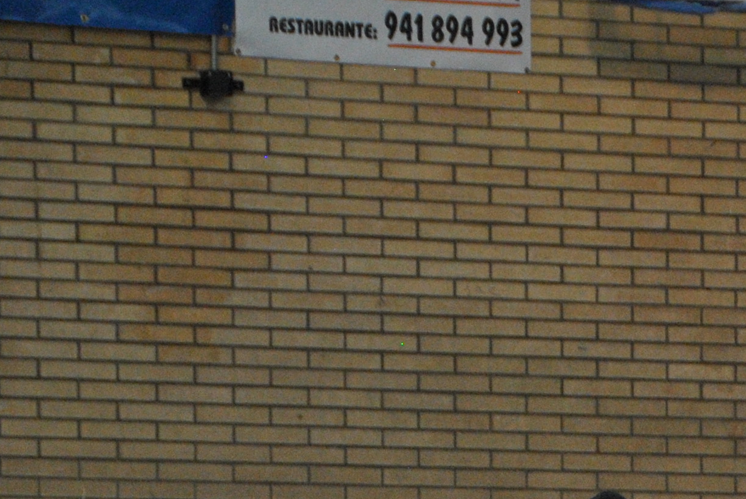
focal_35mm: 355
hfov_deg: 5.8
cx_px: 1089
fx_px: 7354
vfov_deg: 3.9
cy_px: 611
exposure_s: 1/250
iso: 800
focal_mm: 75
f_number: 5.3
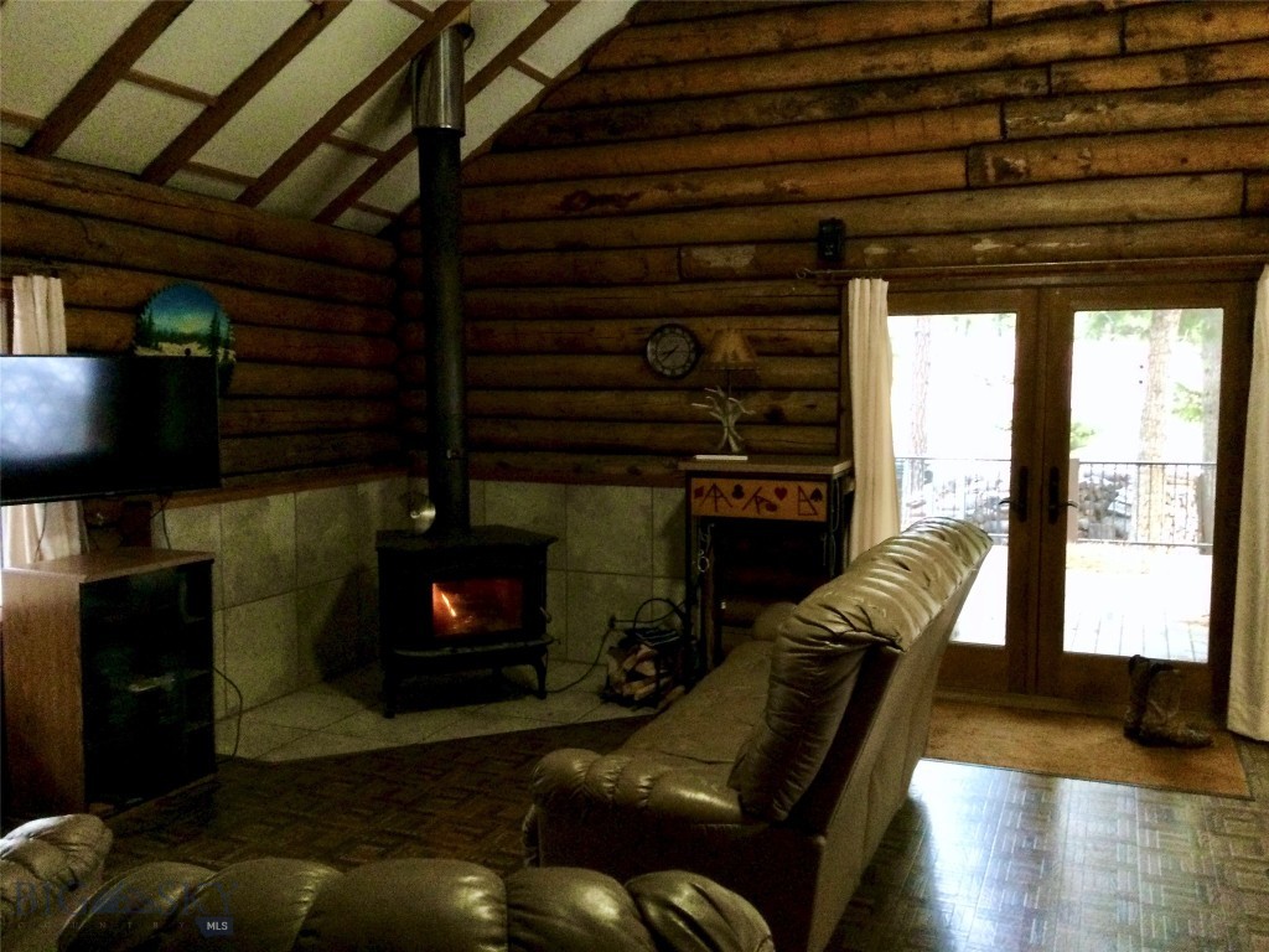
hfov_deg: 58.4
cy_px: 476
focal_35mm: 31
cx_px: 634
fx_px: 1136
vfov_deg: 45.4
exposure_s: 1/15
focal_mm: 3.3
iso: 400
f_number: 2.4
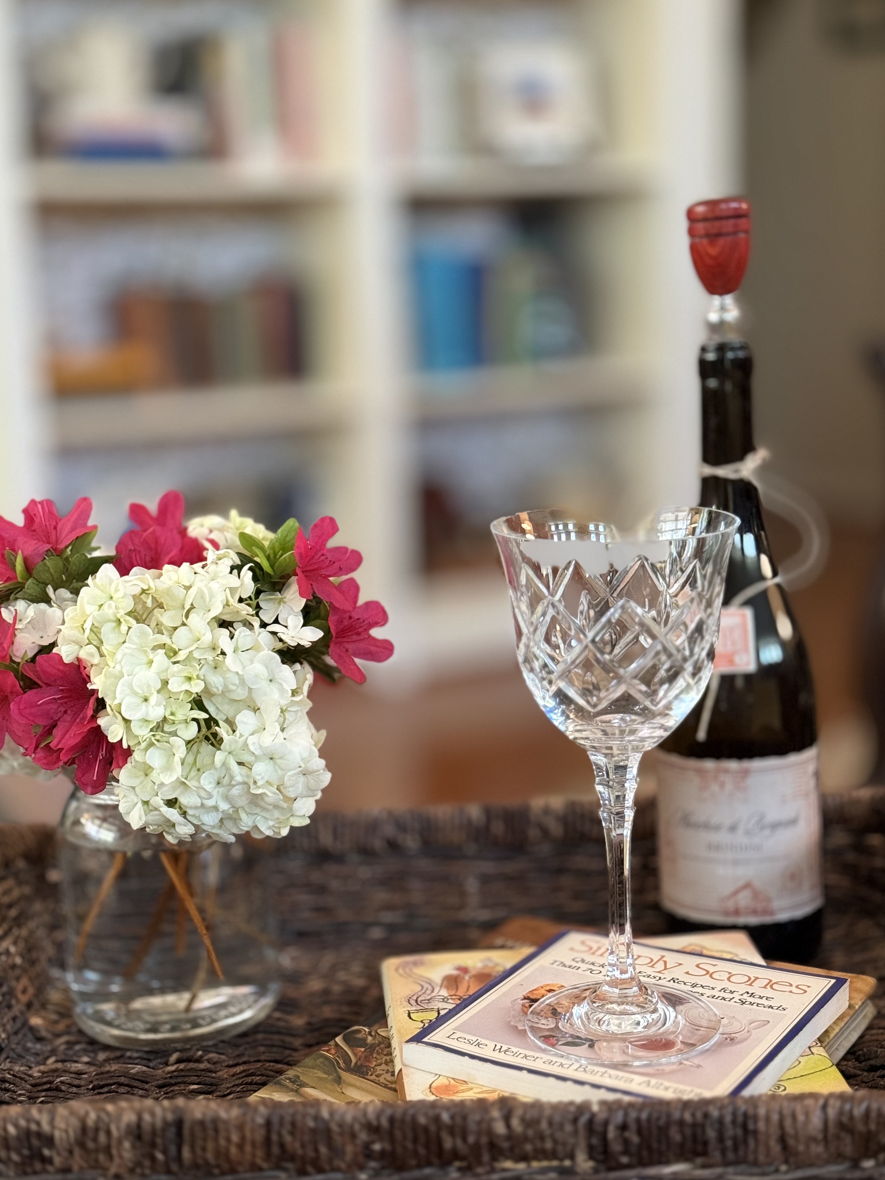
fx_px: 1807
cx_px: 435
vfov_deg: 36.1
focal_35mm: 53
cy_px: 644
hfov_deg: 27.5
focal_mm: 6.76
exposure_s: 1/40
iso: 500
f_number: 1.78
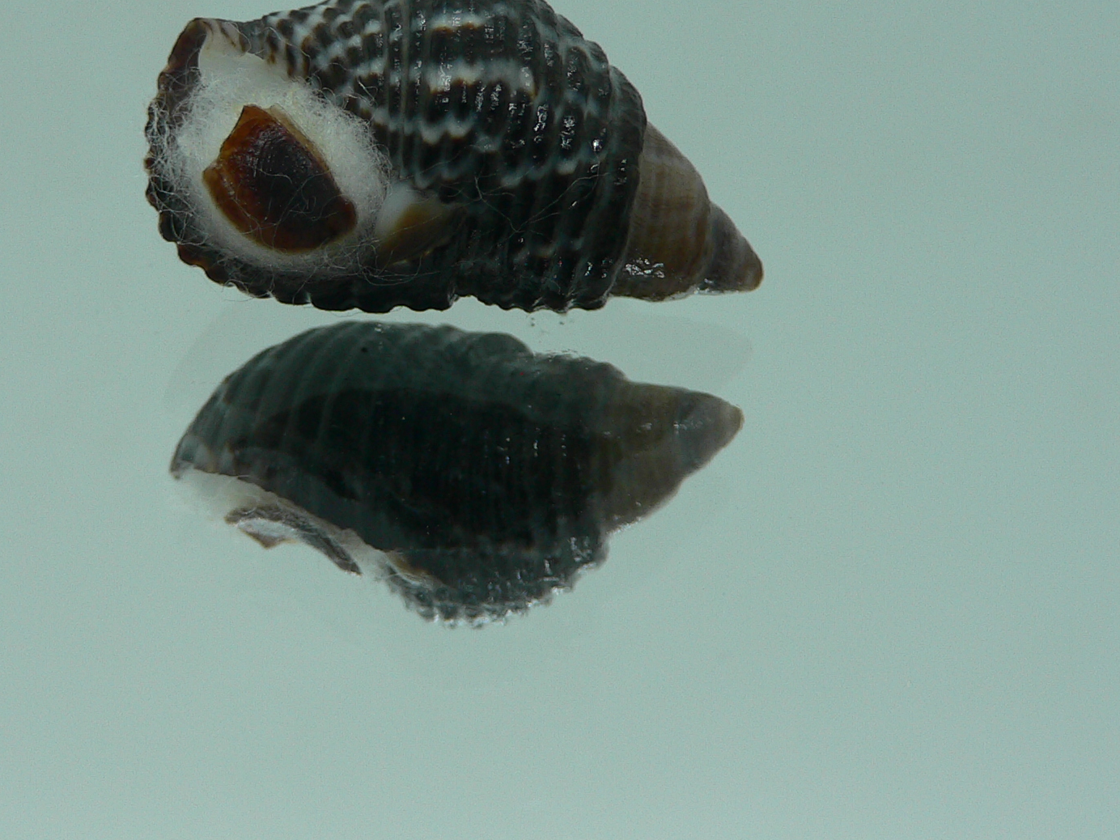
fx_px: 1650
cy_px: 253
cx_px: 431
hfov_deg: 37.3
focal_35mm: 51
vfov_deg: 28.3
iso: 80
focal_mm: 4.6
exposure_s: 1/60
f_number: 2.8
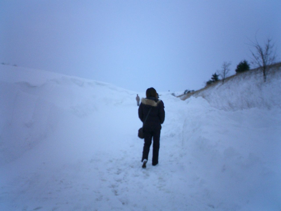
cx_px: 140
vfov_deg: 38.7
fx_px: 300
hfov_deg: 50.1
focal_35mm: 37
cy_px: 106
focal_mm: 5.6
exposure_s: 1/1600
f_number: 3.5
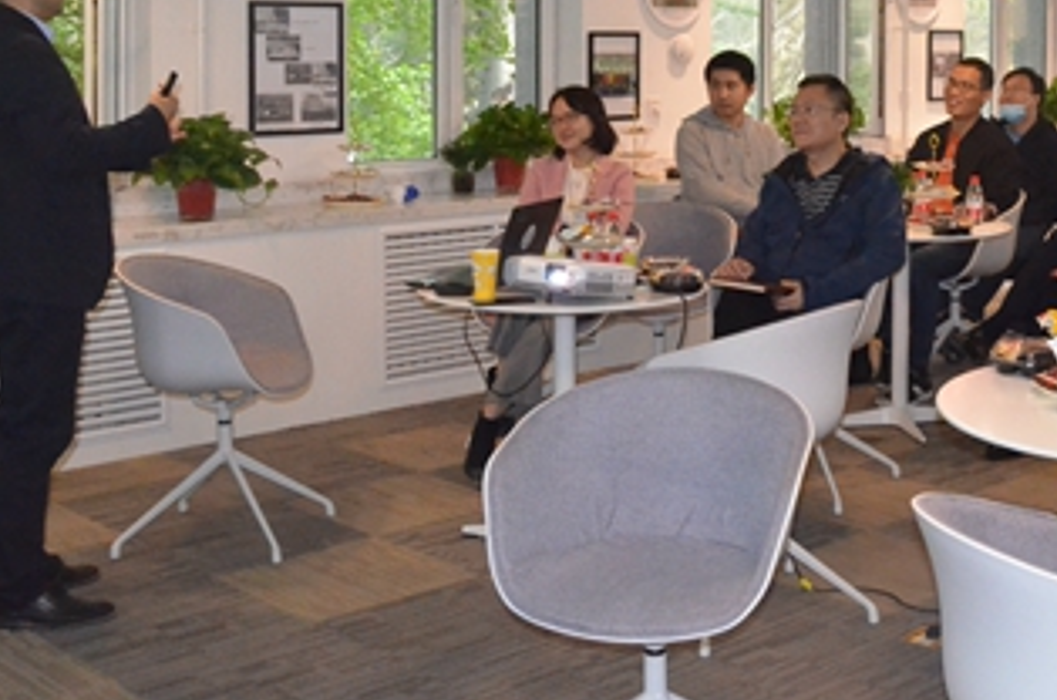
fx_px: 1612
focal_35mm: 55
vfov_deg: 23.6
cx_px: 932
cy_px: 17
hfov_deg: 34.5
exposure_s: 1/250
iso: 5000
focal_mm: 18
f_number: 8
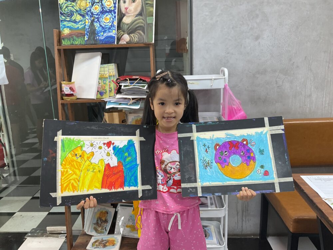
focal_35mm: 29
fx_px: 279
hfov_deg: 61.7
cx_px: 166
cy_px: 125
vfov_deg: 48.2
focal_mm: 3
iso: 40
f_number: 1.8
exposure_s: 1/60
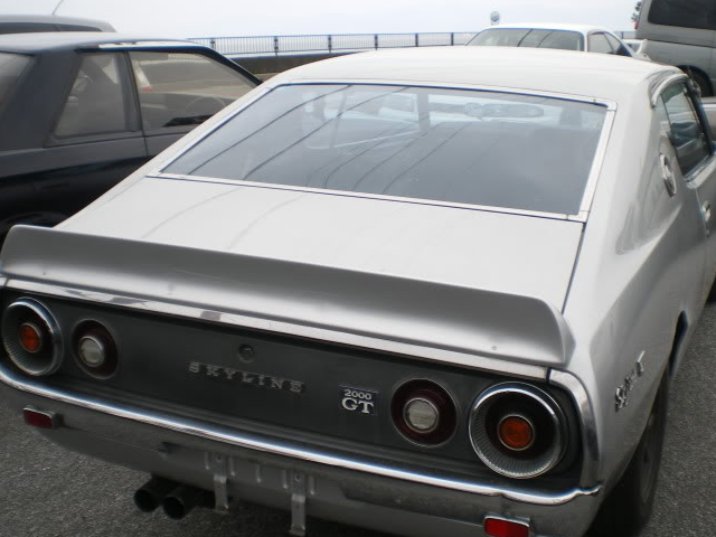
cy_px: 277
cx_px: 409
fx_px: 931
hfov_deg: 42.0
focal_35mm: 45
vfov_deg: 32.2
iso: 50
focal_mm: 6.3
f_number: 4.6
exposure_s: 1/200
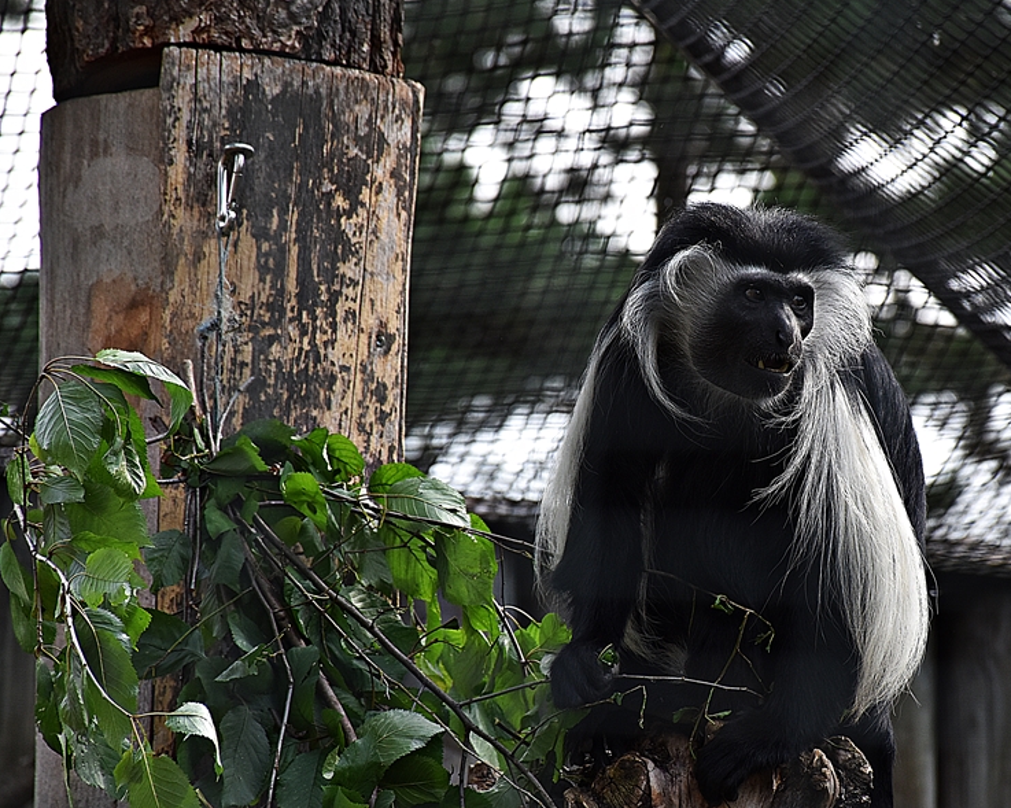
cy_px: 399
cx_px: 674
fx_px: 8195
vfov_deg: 5.6
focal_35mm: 274
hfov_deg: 7.1
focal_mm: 140
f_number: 5.6
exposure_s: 1/400
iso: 400
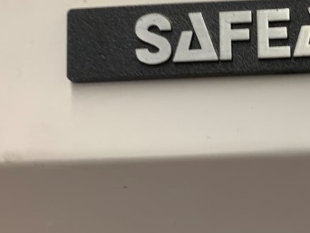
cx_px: 367
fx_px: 690
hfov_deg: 23.3
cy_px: 110
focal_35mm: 77
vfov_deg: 19.2
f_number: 1.8
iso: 100
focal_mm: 4.25
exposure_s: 1/60
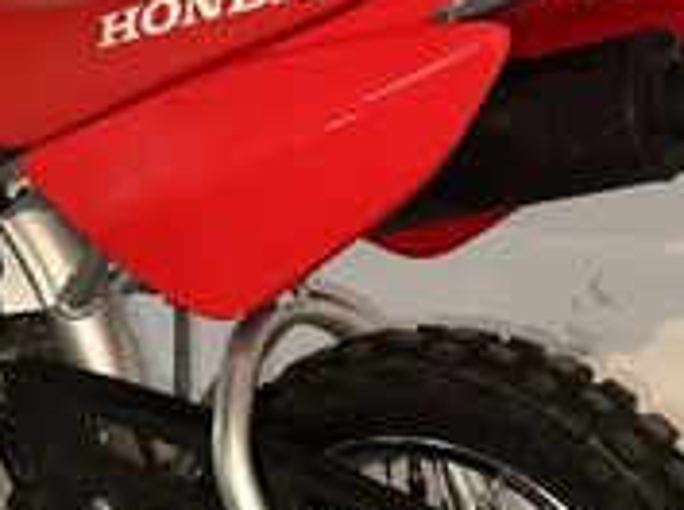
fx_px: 1716
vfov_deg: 16.6
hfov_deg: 21.9
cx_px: 46
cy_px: 475
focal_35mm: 87
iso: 64
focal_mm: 6.86
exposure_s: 1/33
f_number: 1.78
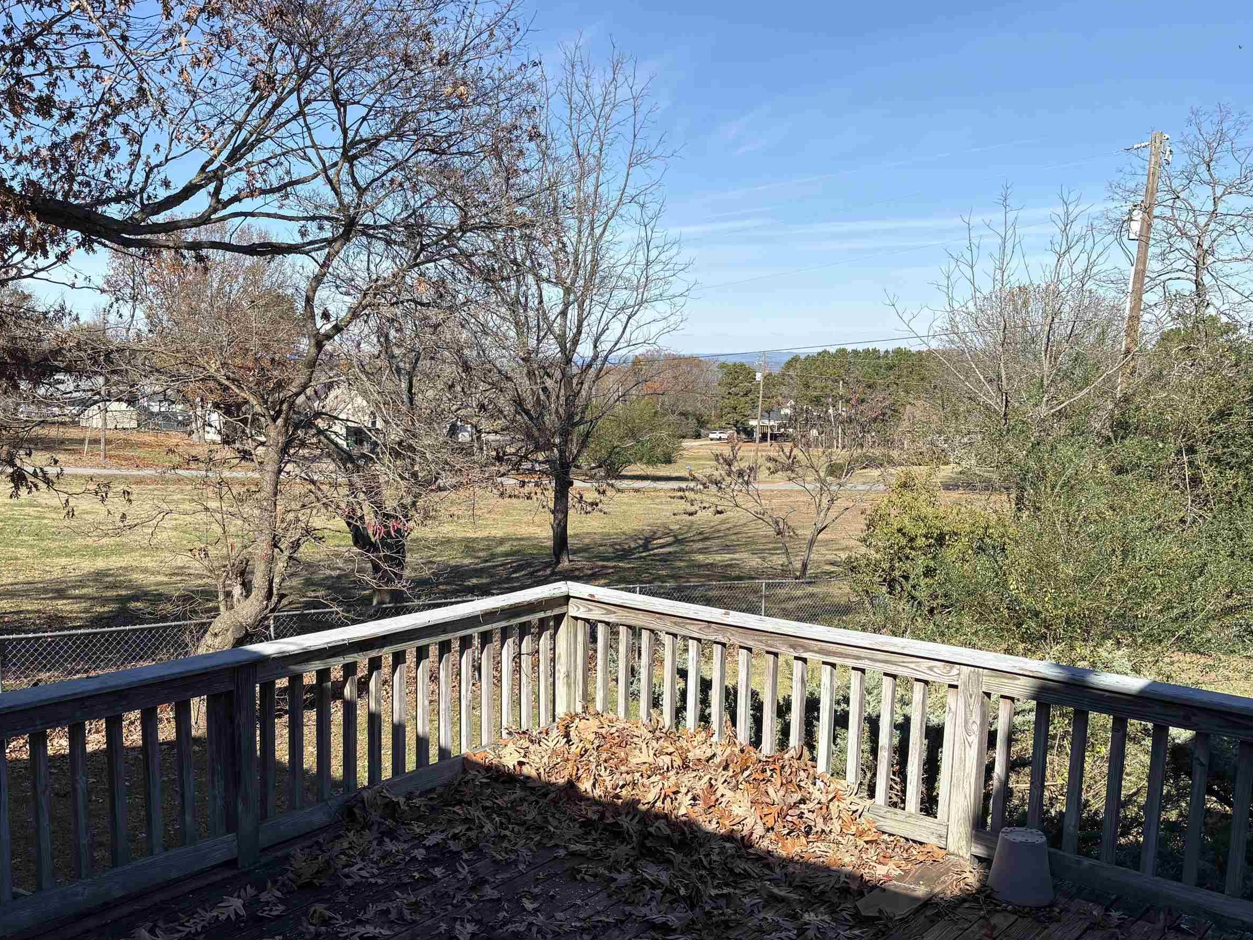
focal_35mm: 34
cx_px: 574
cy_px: 540
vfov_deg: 41.7
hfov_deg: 53.9
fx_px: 1231
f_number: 1.6
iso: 50
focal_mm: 5.96
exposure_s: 1/2639
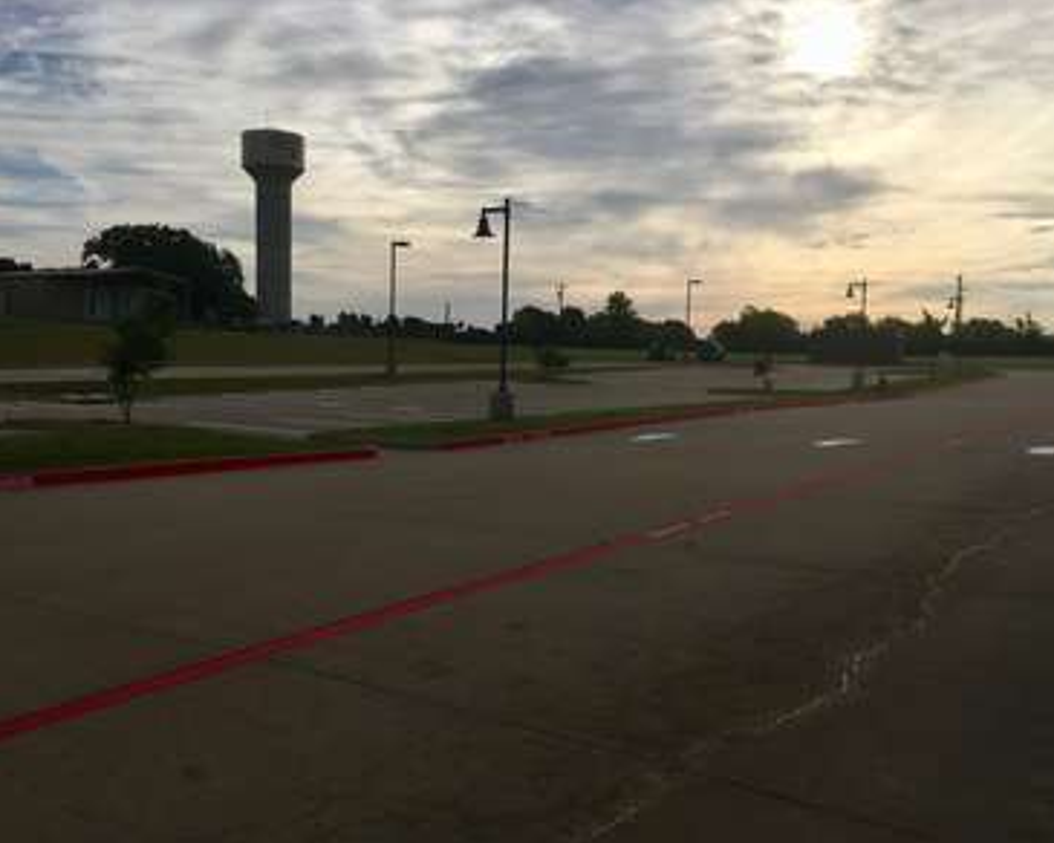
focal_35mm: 31
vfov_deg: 47.1
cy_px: 424
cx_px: 523
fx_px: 967
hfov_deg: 57.2
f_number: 2.2
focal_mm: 4.15
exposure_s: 1/2747
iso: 25
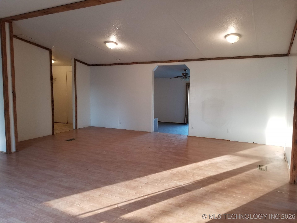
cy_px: 112
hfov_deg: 67.3
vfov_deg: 53.1
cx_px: 148
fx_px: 223
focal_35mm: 26
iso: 125
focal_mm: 4.25
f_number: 1.7
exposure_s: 1/60
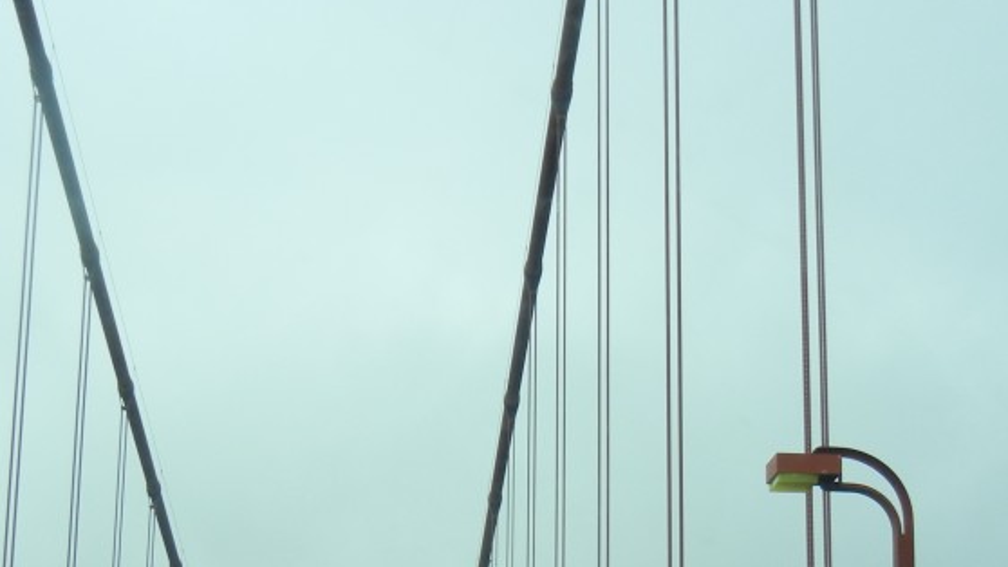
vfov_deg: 19.1
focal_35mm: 60
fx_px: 1604
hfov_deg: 34.8
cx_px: 432
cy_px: 657
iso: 160
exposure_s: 1/452
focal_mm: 5.4
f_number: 7
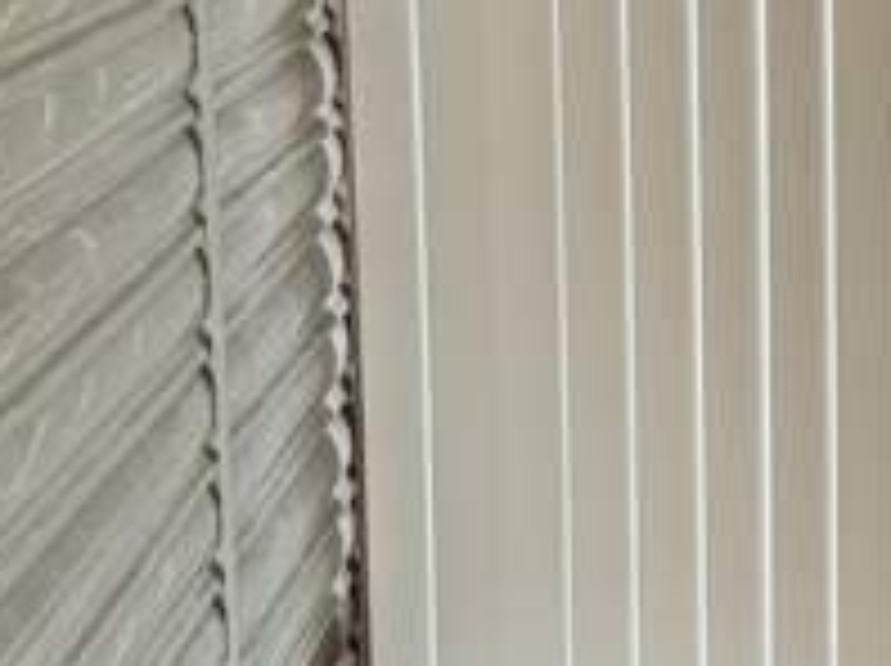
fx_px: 2494
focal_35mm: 97
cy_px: 122
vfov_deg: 15.1
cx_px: 1053
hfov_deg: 19.2
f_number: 1.78
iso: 200
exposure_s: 1/81
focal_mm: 6.76
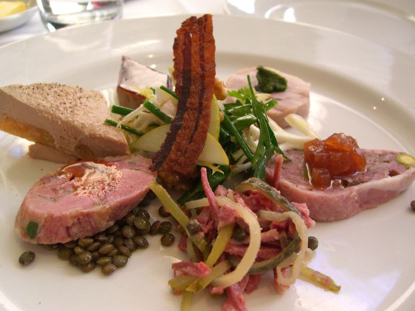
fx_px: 456
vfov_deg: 37.7
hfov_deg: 49.0
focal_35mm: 38
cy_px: 156
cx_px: 208
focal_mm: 7.9
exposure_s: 1/20
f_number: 2.8
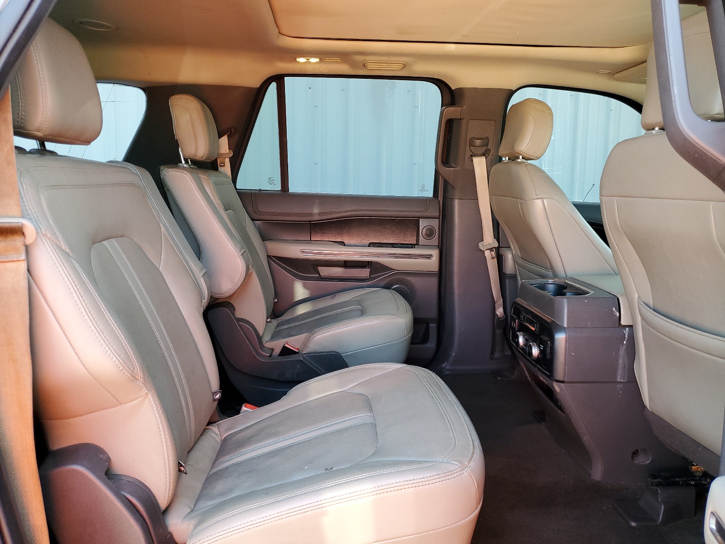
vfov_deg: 53.1
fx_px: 545
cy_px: 272
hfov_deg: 67.3
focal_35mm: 26
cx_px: 362
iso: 93
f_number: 1.5
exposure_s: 1/120
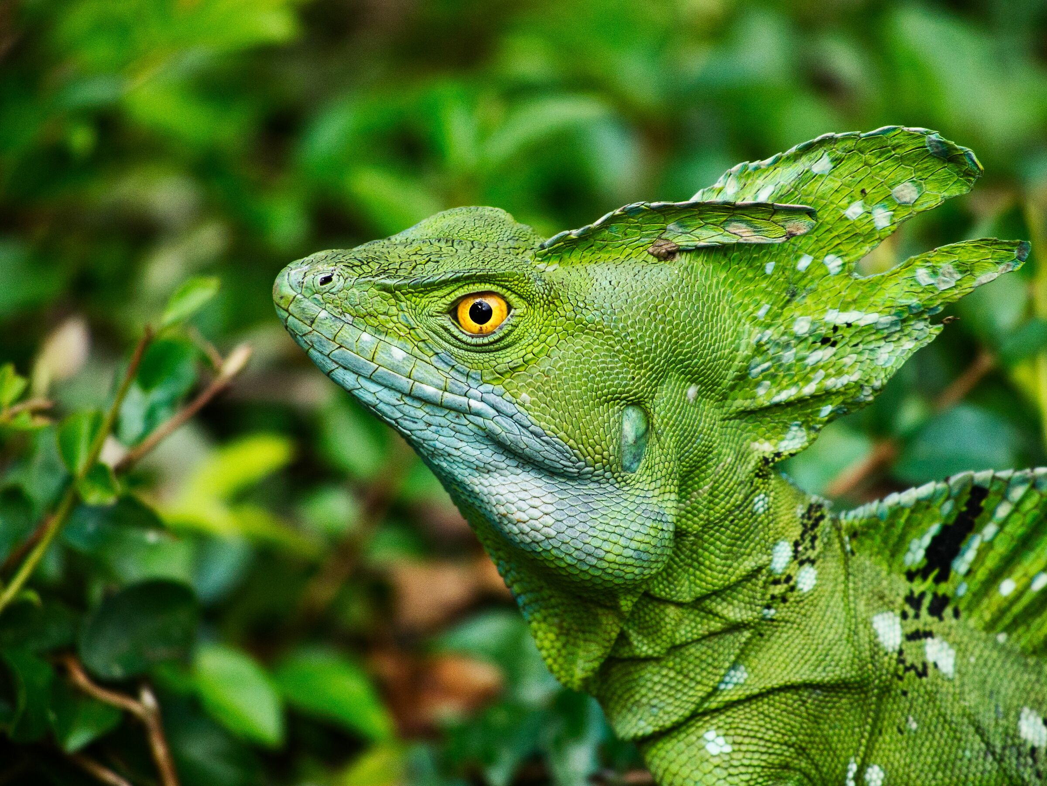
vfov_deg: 2.5
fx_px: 18148
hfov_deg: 3.3
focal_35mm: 600
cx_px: 524
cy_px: 393
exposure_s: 1/400
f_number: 5.6
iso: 1600
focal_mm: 300
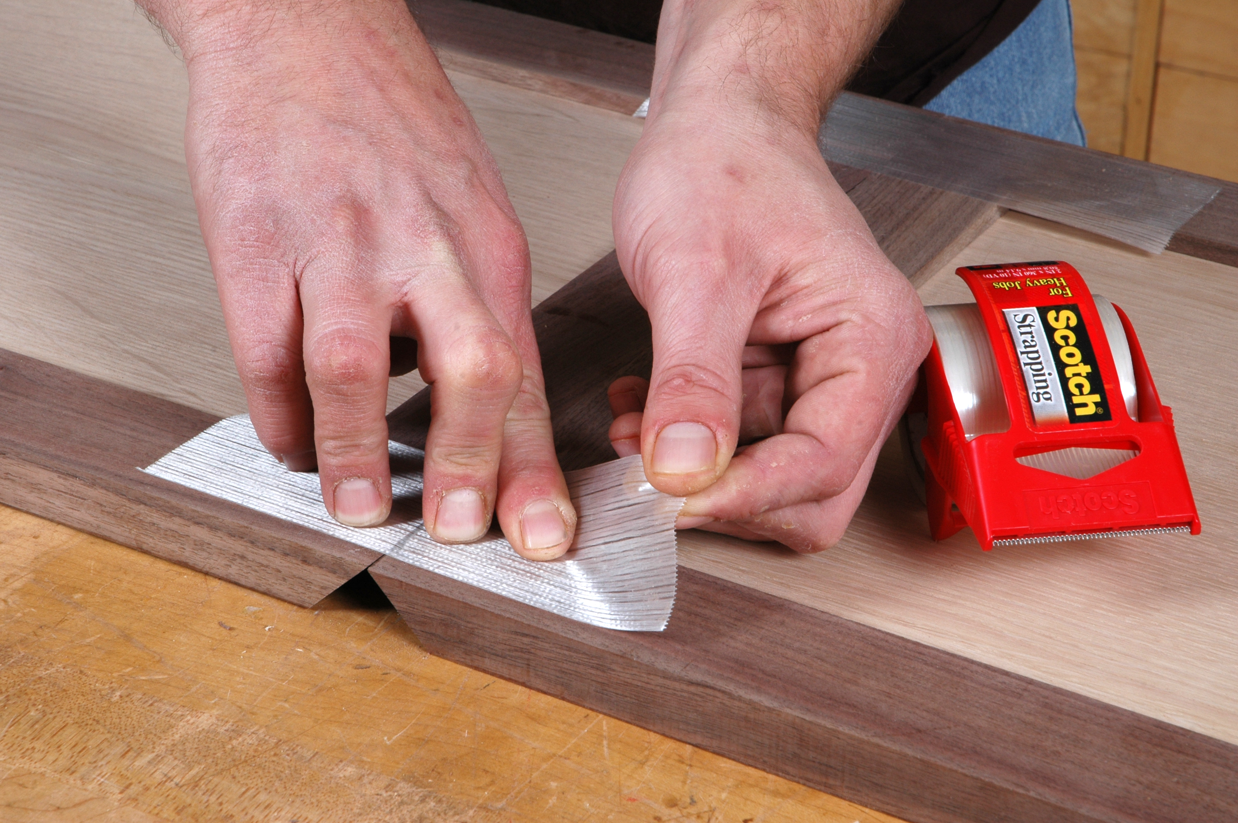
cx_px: 619
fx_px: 3608
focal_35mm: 105
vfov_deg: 13.0
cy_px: 412
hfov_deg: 19.5
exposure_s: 1/125
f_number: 16
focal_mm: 70
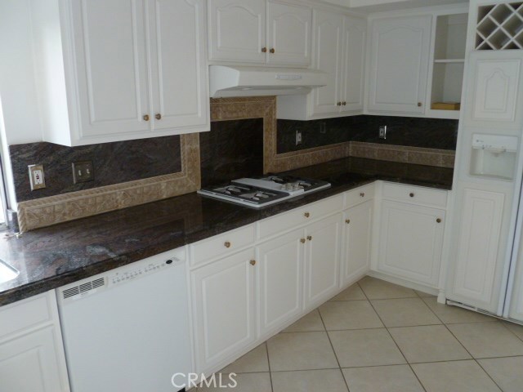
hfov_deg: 63.4
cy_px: 196
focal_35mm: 28
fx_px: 423
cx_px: 262
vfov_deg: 49.7
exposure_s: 1/30
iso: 250
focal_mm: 5
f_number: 3.3
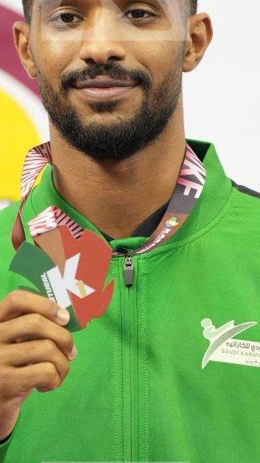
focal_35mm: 527
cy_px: 251
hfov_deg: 2.3
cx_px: 116
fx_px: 6463
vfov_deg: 4.1
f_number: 2.8
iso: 1600
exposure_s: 1/250
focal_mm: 162
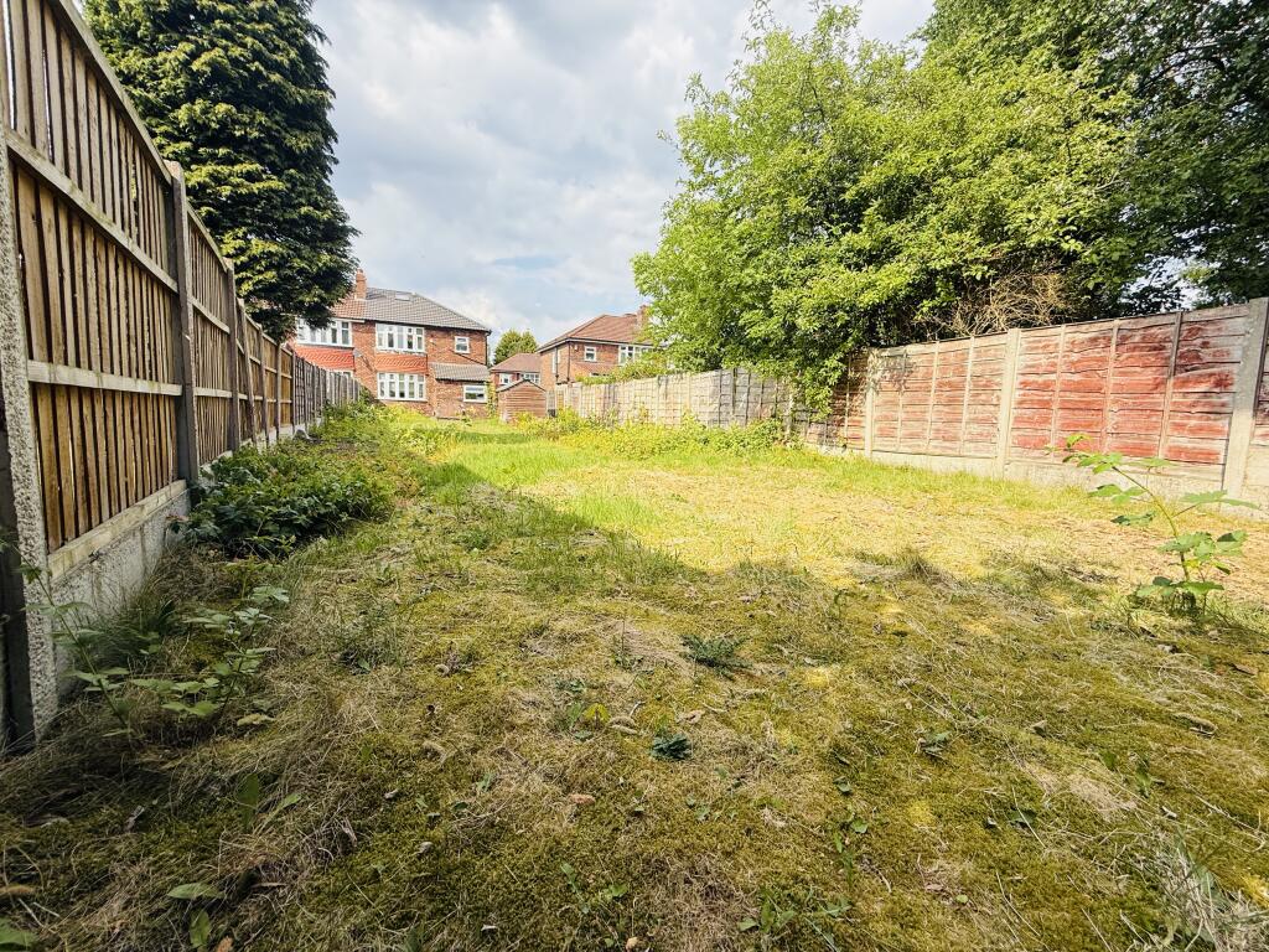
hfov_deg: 102.1
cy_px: 476
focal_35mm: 14
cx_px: 634
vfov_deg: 85.7
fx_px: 513
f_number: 2.2
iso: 50
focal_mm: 2.22
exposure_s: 1/942
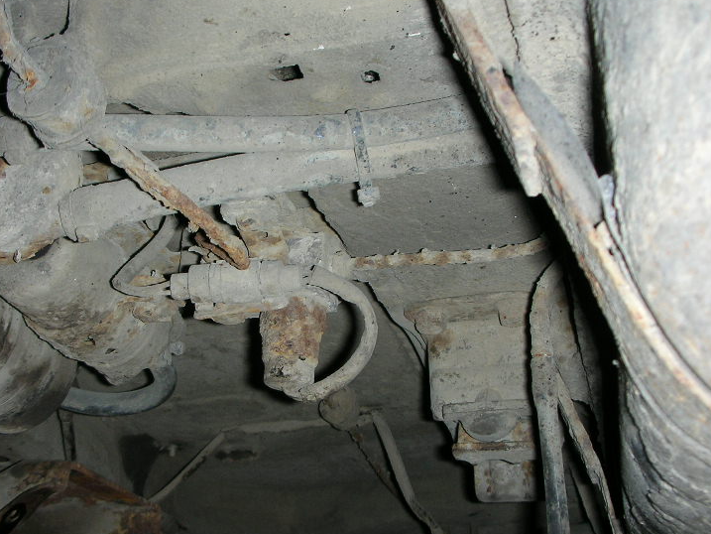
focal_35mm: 50
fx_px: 1027
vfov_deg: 29.1
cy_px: 287
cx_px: 277
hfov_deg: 38.0
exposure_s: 1/60.1
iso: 50
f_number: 3
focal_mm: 5.8
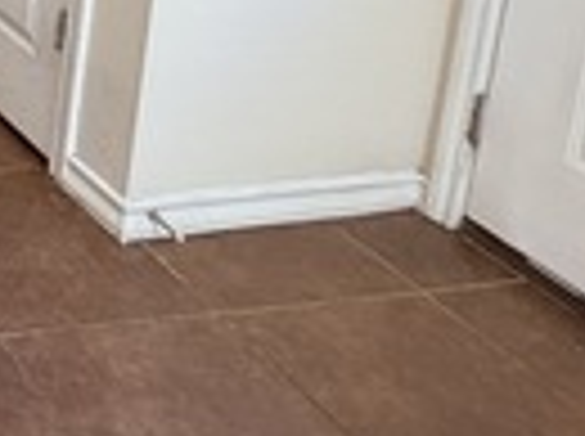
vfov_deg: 17.1
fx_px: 1164
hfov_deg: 19.9
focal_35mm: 69
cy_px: -369
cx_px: -490
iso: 320
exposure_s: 1/120
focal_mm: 2.22
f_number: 2.2
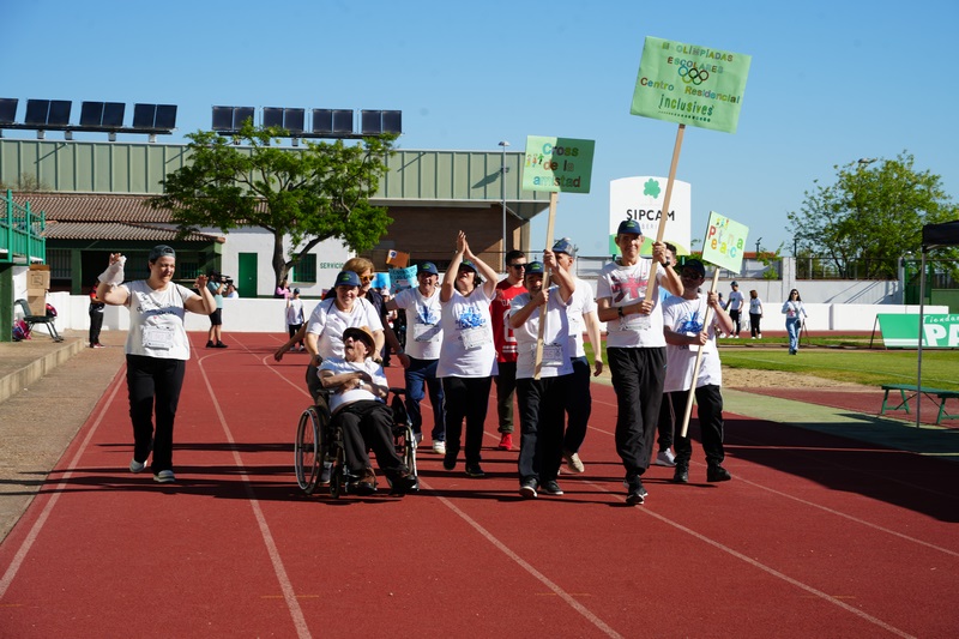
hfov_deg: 26.3
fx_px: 2051
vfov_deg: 17.7
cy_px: 320
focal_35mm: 77
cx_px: 480
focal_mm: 77
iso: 100
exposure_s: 1/200
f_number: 10
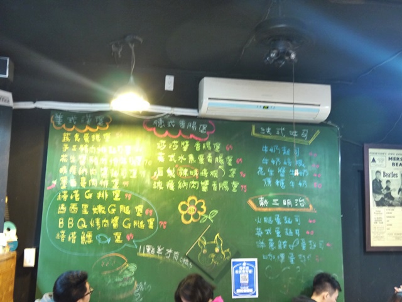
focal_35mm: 40
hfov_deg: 46.8
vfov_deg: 36.0
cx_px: 201
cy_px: 151
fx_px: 465
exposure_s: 1/6
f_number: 3.5
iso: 800
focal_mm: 20
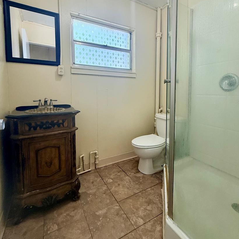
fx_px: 141
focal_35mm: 18
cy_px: 102
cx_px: 127
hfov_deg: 80.6
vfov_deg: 80.2
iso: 250
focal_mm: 2.22
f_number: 2.2
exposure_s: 1/120
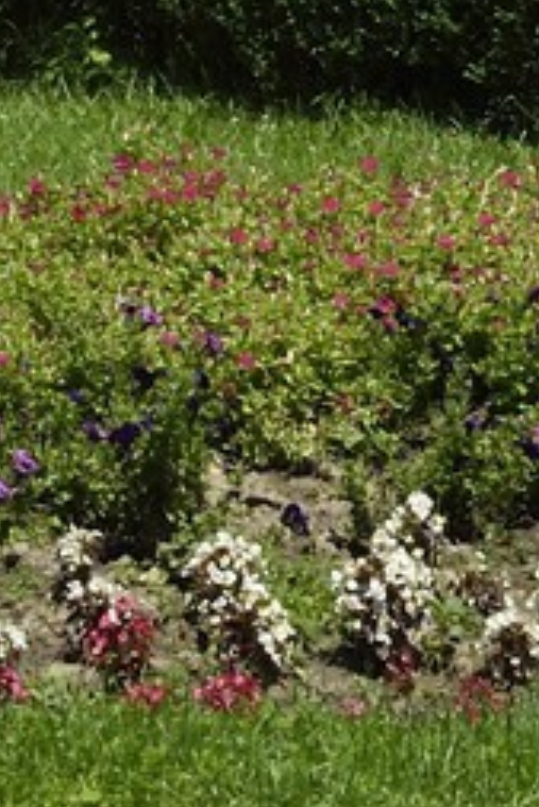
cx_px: -41
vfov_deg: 9.2
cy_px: -1046
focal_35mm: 202
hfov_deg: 6.8
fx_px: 4530
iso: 200
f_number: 16
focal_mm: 32
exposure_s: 1/200
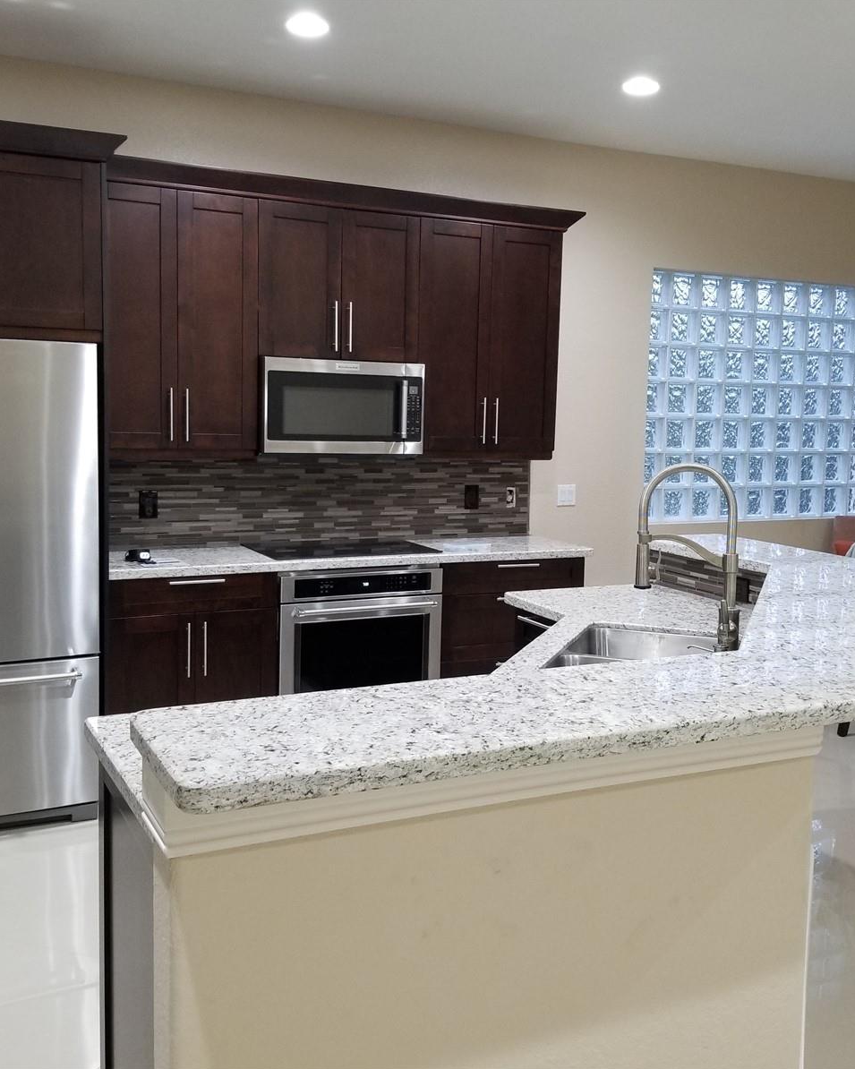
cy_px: 534
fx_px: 1076
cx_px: 457
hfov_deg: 43.3
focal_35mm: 34
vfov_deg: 52.8
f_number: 1.7
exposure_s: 1/30
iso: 200
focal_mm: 4.25
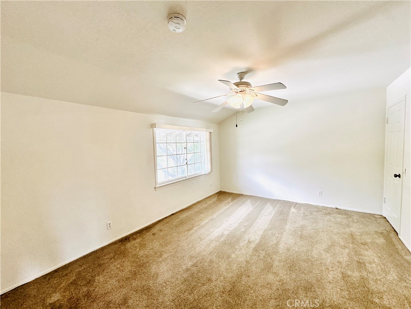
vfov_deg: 85.7
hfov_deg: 102.1
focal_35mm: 14
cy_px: 154
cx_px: 206
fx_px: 166
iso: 100
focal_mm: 2.22
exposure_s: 1/120
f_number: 2.2
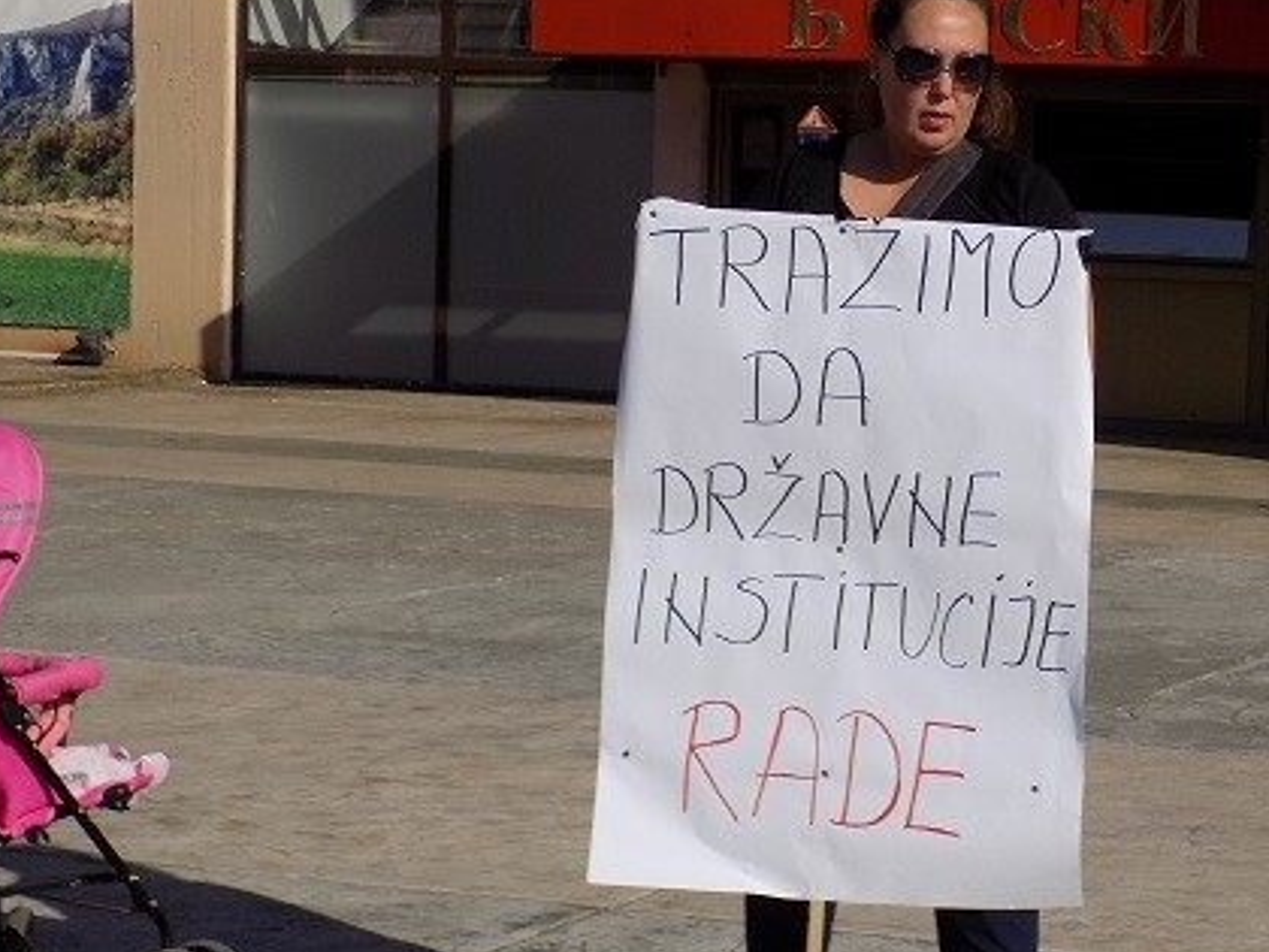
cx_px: 873
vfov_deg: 14.8
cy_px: 550
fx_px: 3666
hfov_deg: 19.6
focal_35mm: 100
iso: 80
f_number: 13.4
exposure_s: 1/160
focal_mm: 12.5
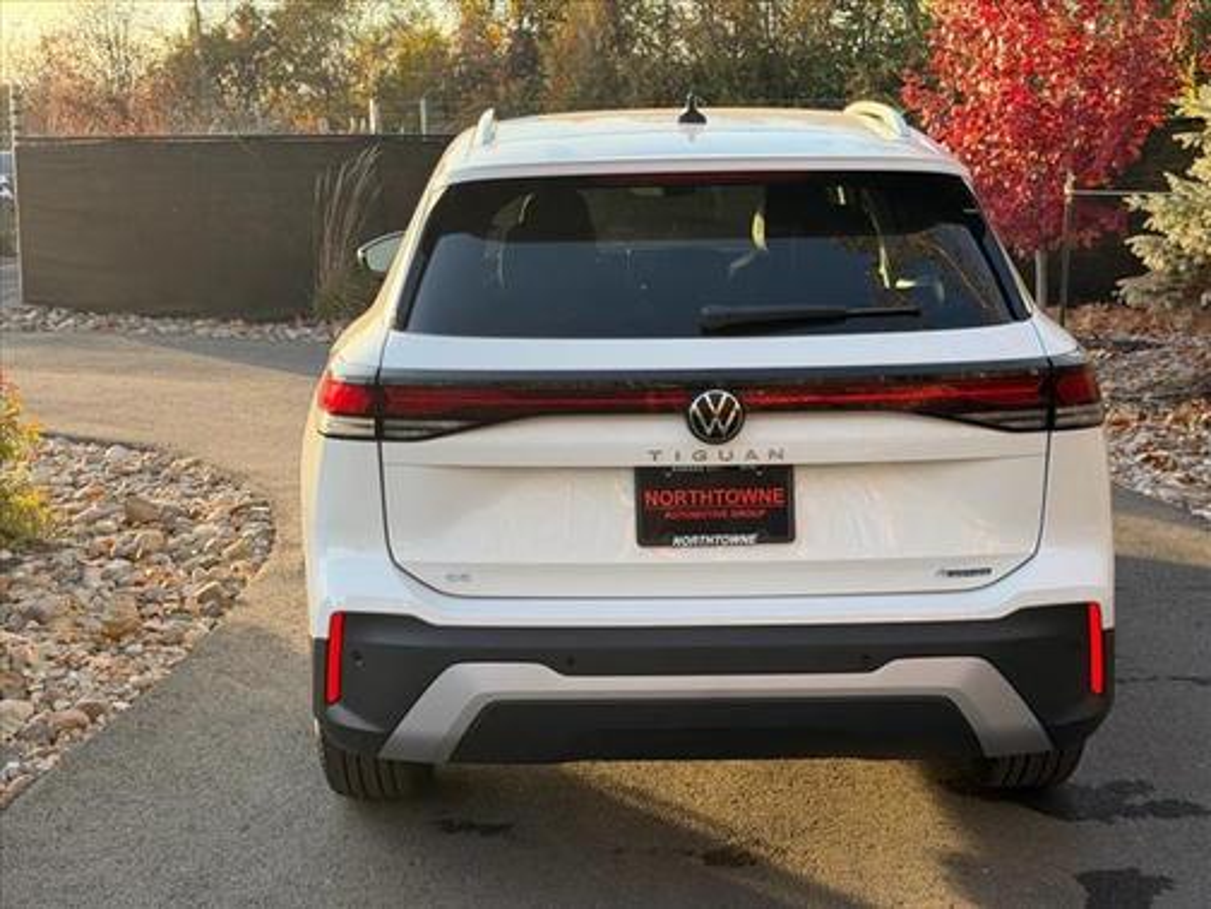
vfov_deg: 30.3
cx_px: 606
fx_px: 1679
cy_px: 454
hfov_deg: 39.7
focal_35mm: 48
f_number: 1.78
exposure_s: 1/669
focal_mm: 6.76
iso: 100
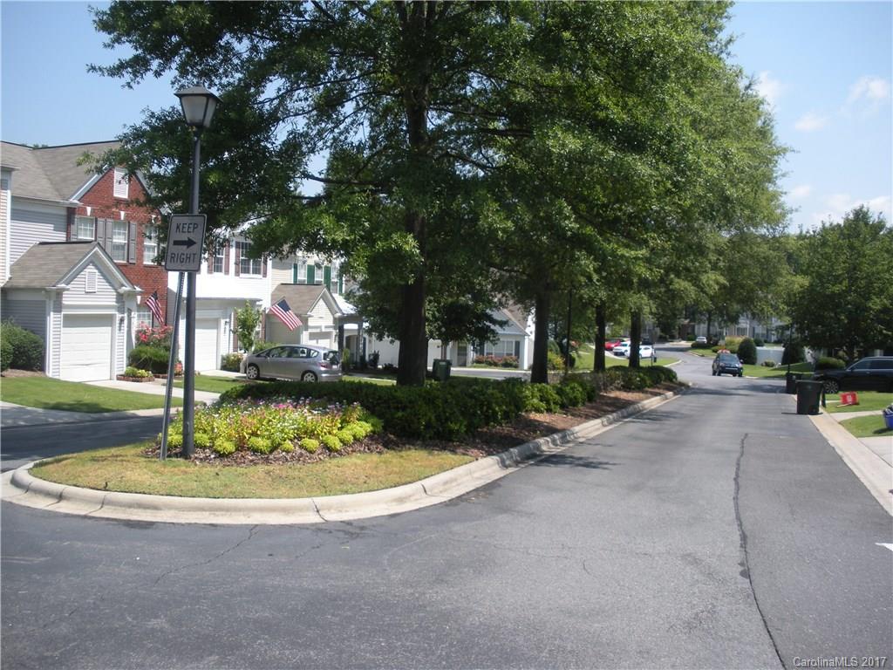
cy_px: 335
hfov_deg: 51.4
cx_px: 446
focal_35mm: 36
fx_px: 929
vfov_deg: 39.7
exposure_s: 1/410
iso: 64
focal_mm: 6.3
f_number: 3.5
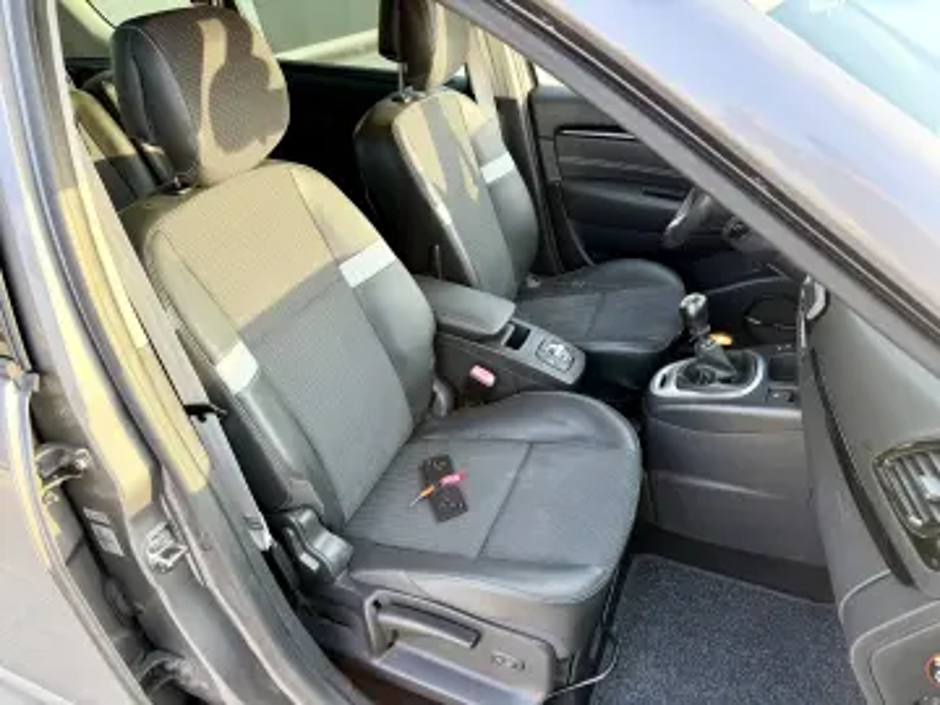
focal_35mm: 24
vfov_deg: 56.8
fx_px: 652
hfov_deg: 71.6
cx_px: 470
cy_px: 352
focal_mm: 6.76
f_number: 1.78
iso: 125
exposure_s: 1/197
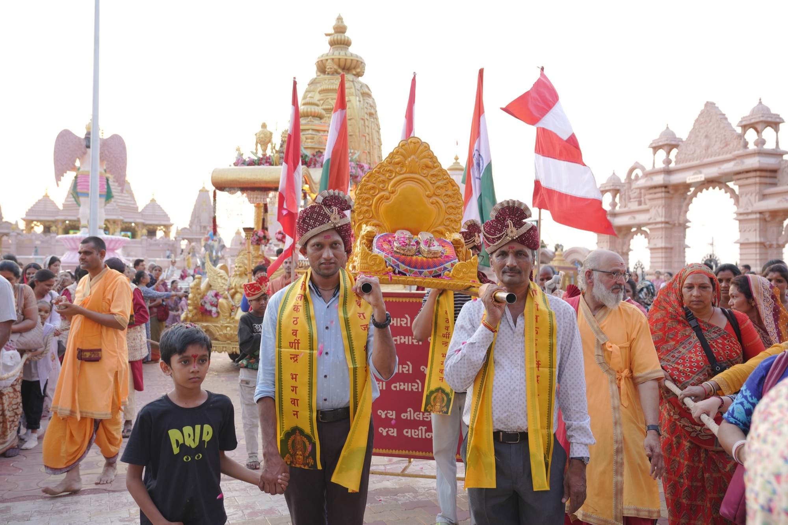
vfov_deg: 38.9
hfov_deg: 55.8
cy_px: 262
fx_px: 744
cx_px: 394
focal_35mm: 34
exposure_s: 1/125
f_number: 4
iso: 400
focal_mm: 34
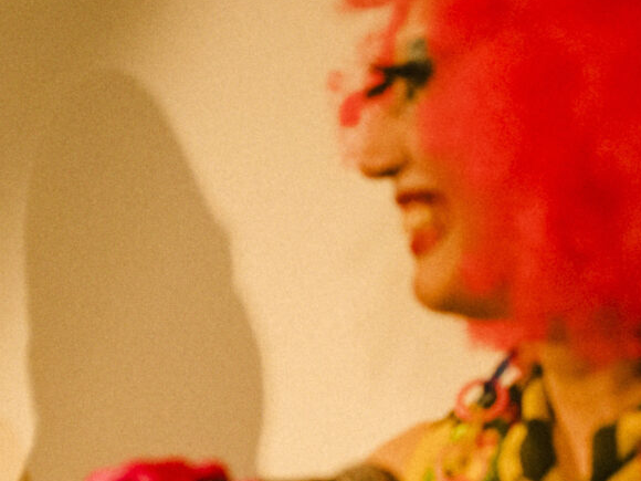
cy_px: 465
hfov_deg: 7.0
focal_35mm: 282
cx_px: -177
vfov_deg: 5.3
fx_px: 5222
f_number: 2
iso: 2500
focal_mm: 85
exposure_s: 1/200
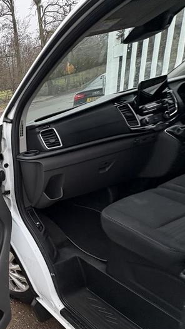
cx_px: -60
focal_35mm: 26
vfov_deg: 71.2
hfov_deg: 32.4
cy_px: 197
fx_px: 227
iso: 80
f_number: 2.2
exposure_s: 1/99
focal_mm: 2.22
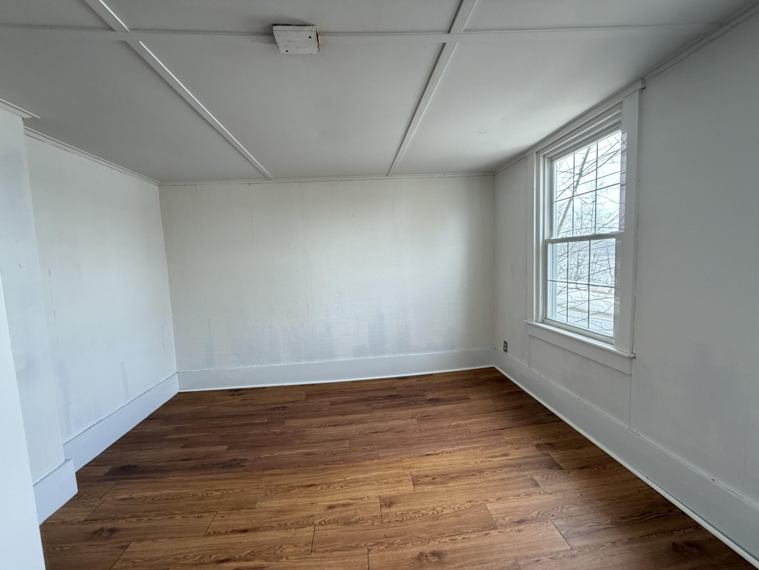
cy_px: 285
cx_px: 380
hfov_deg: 102.1
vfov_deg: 85.7
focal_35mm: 14
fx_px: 307
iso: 250
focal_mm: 2.22
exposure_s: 1/121
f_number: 2.2
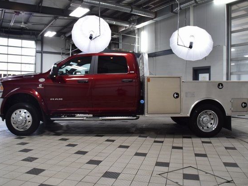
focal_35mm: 30
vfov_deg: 46.8
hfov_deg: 60.0
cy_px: 93
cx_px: 124
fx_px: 215
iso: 1600
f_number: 7.1
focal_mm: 18
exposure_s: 1/60
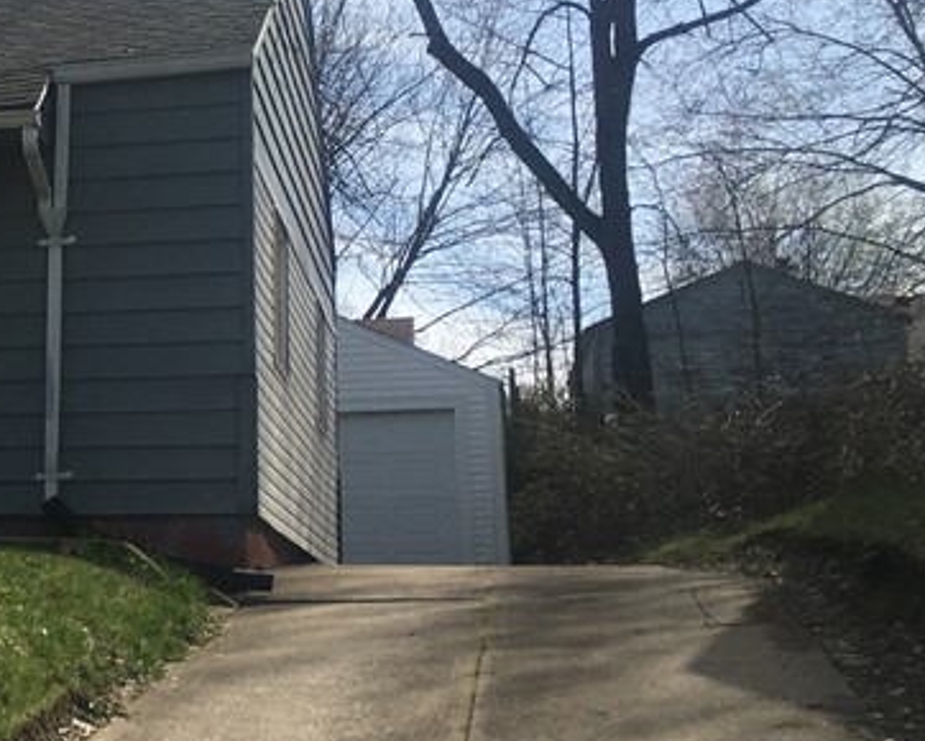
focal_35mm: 80
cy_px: 452
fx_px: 2191
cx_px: -240
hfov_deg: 21.7
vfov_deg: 19.2
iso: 25
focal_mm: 4.15
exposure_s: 1/1789
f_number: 2.2
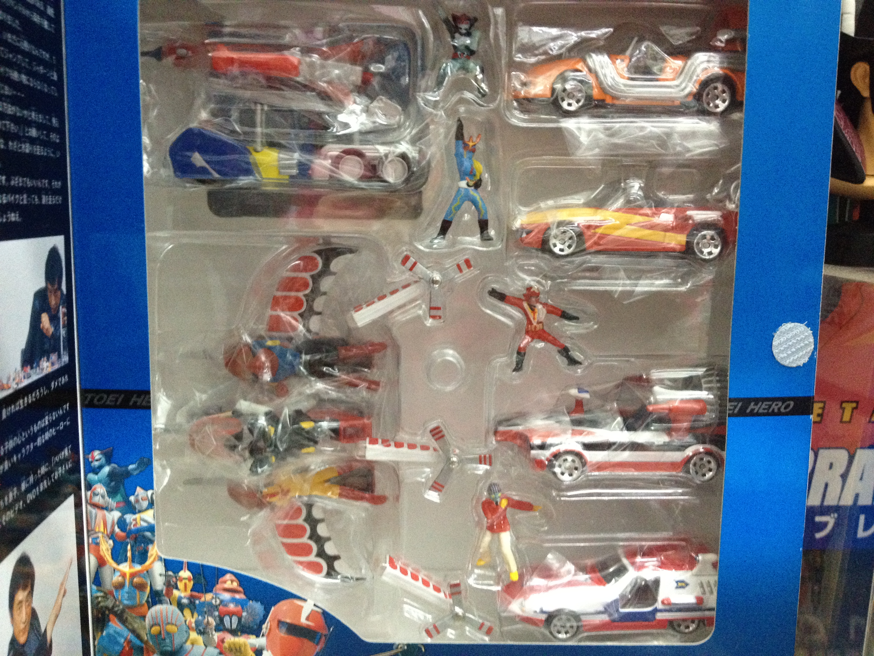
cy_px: 328
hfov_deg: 52.6
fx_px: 884
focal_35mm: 35
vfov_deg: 40.7
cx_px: 437
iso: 400
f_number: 2.4
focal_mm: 4.28
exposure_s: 1/17
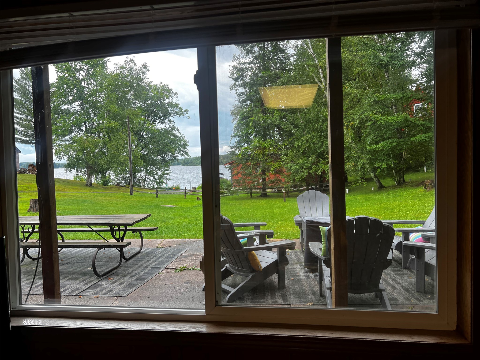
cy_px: 180
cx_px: 240
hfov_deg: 67.3
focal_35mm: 26
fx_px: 361
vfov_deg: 53.1
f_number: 1.5
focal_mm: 5.7
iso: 40
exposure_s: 1/292
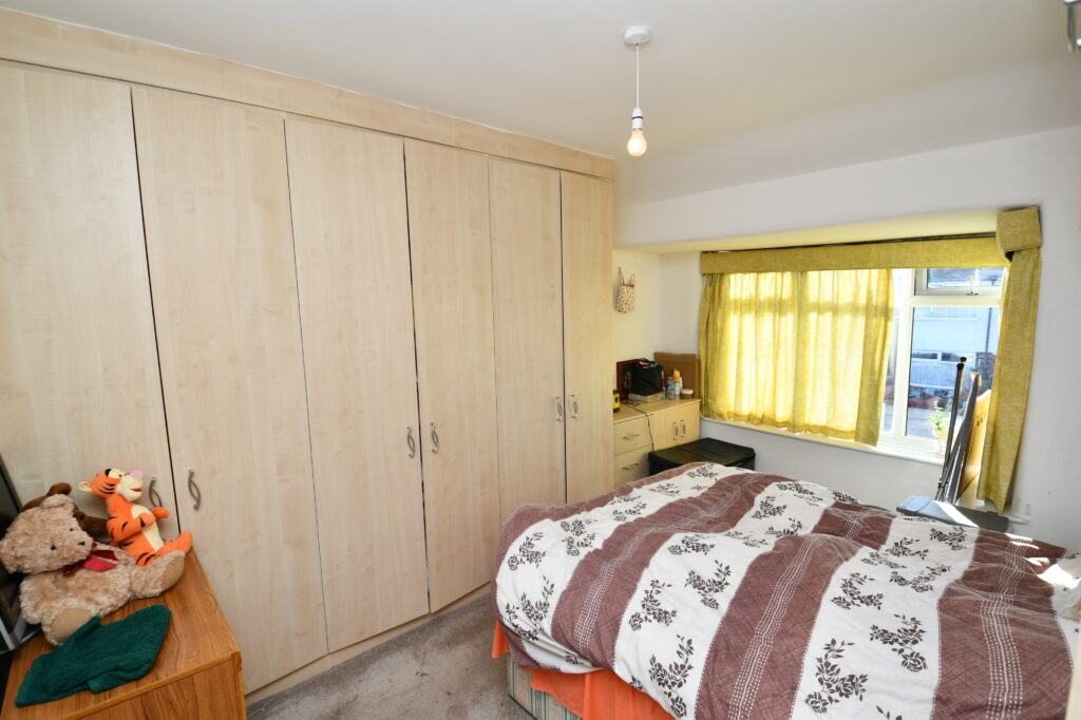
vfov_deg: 73.7
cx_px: 540
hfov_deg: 96.8
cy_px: 360
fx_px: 480
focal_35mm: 16
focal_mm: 11
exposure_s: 1/100
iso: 100
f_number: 5
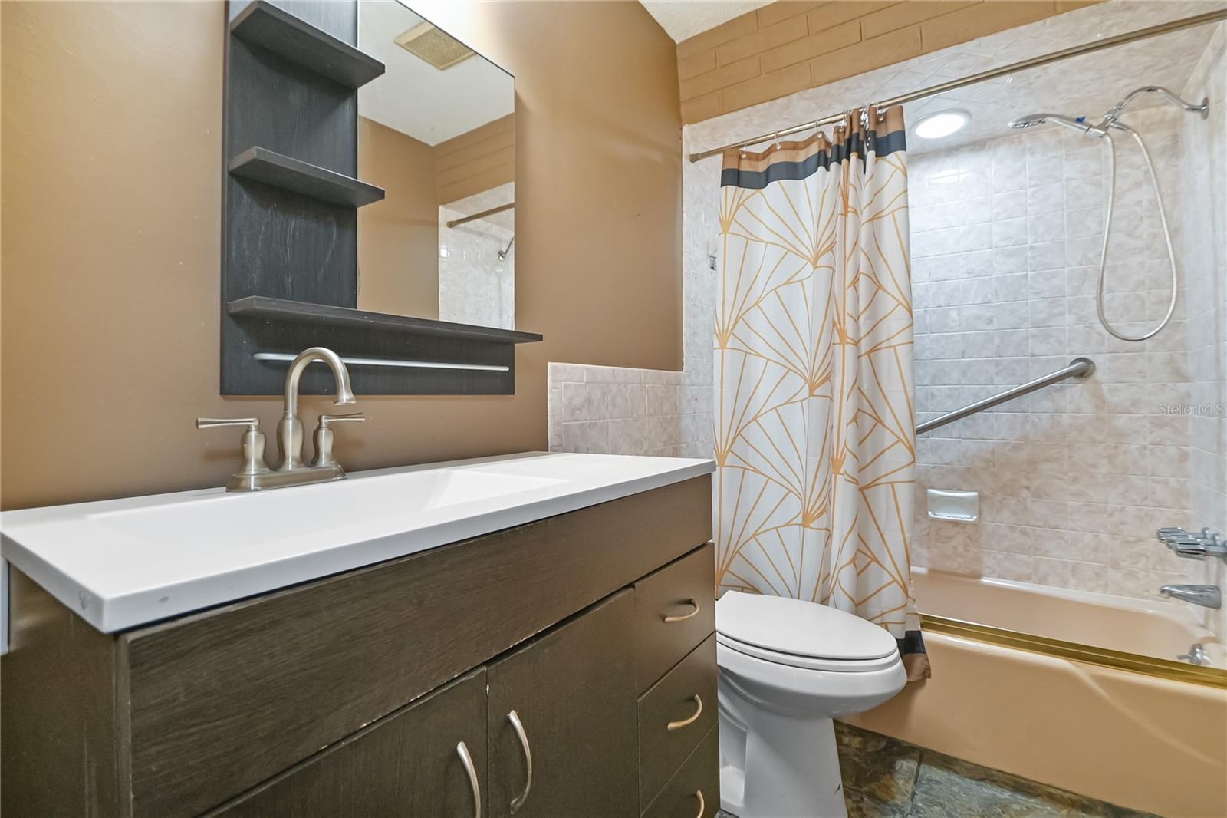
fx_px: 511
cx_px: 614
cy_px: 409
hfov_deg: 100.4
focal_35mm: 15
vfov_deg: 77.3
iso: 1000
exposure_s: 1/30
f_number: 4
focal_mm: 10
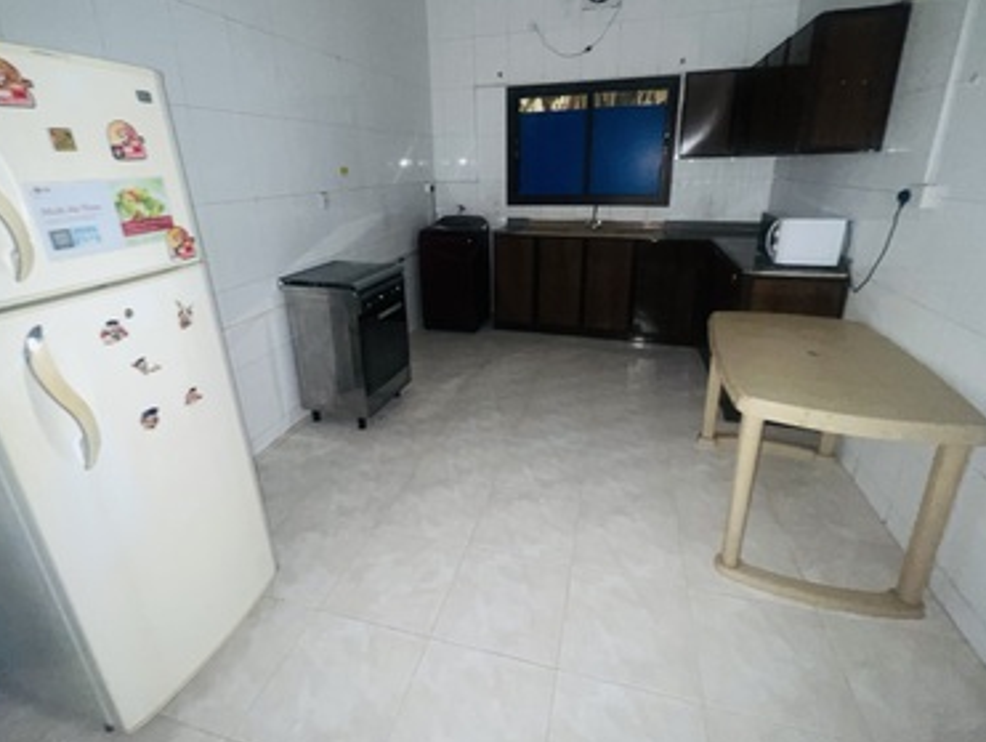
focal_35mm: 16
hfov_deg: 94.4
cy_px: 320
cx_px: 488
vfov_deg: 77.8
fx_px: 456
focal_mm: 1.57
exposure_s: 1/16
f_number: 1.8
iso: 400
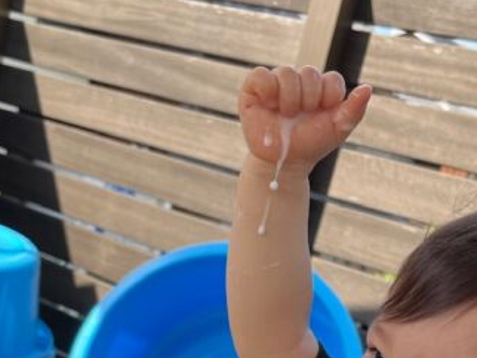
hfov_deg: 31.1
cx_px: 267
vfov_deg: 22.1
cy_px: 419
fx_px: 855
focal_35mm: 62
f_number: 1.6
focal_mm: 5.1
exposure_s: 1/608
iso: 50
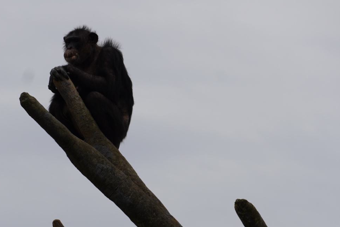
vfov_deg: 4.1
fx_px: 3171
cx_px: 127
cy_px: 152
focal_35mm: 336
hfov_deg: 6.1
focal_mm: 135
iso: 100
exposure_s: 1/320
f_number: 8
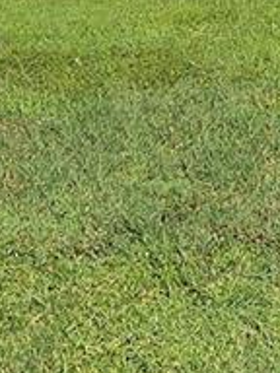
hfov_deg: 10.0
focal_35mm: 144
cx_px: 393
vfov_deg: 13.5
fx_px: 1553
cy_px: 10
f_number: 1.8
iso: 25
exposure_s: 1/4256
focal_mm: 5.4
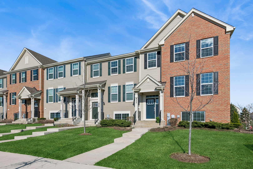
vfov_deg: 61.9
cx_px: 126
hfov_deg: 84.0
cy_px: 84
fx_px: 141
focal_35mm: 20
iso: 200
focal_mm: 20
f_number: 8
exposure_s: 1/2000
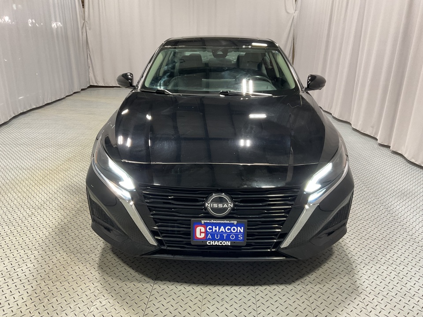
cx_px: 212
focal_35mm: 29
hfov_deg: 61.7
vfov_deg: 48.2
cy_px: 158
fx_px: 354
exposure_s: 1/60
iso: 100
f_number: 1.8
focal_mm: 3
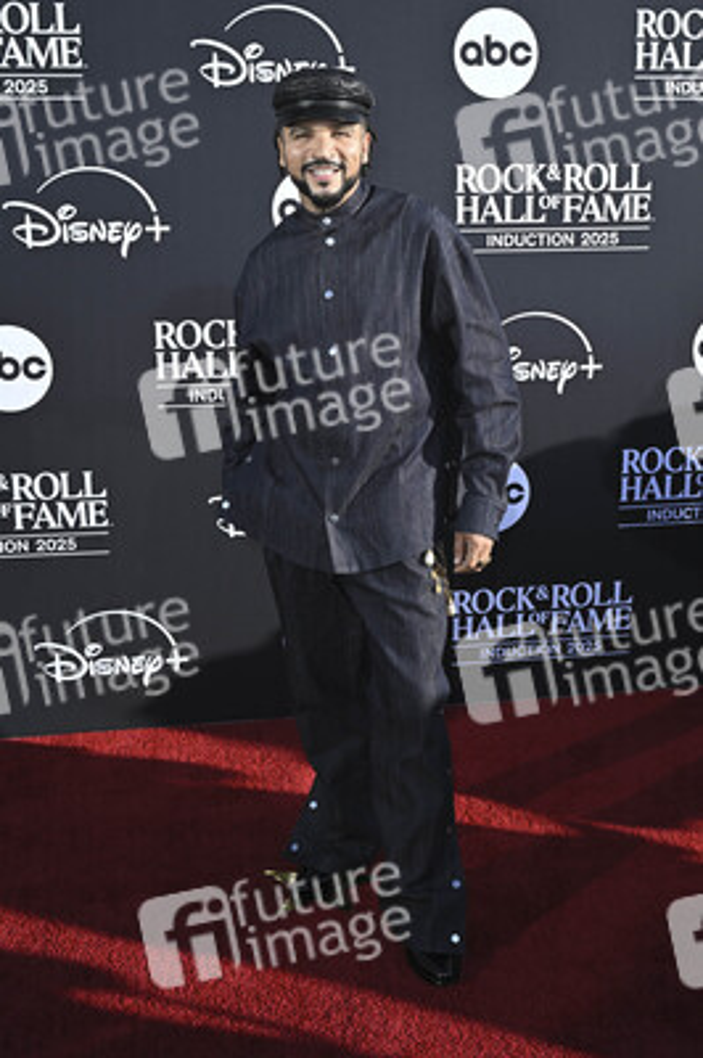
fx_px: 1086
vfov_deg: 51.9
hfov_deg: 35.9
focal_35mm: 37
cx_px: 352
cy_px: 529
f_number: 9
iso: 250
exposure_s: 1/320
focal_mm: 37
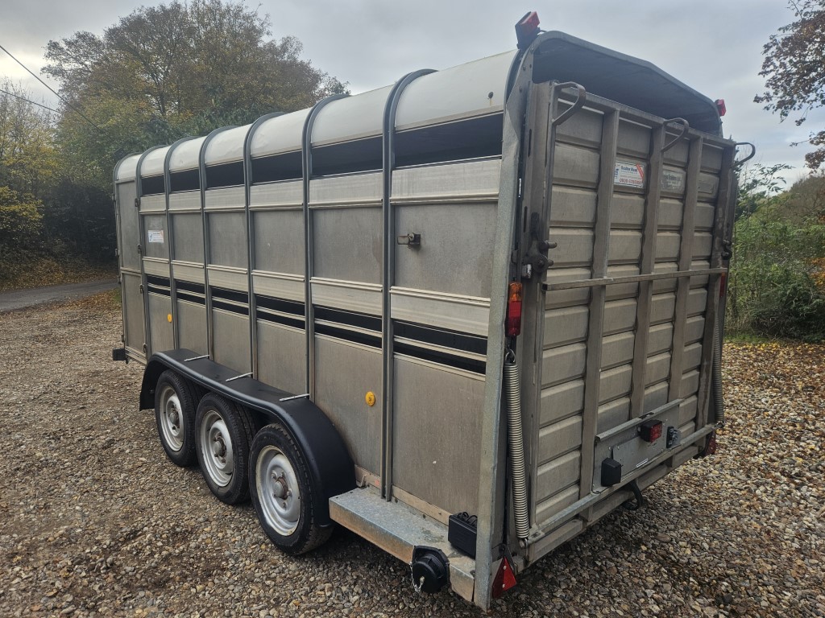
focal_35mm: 23
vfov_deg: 58.9
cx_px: 412
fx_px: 548
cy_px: 309
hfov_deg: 73.9
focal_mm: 5.4
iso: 32
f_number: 1.8
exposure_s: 1/501
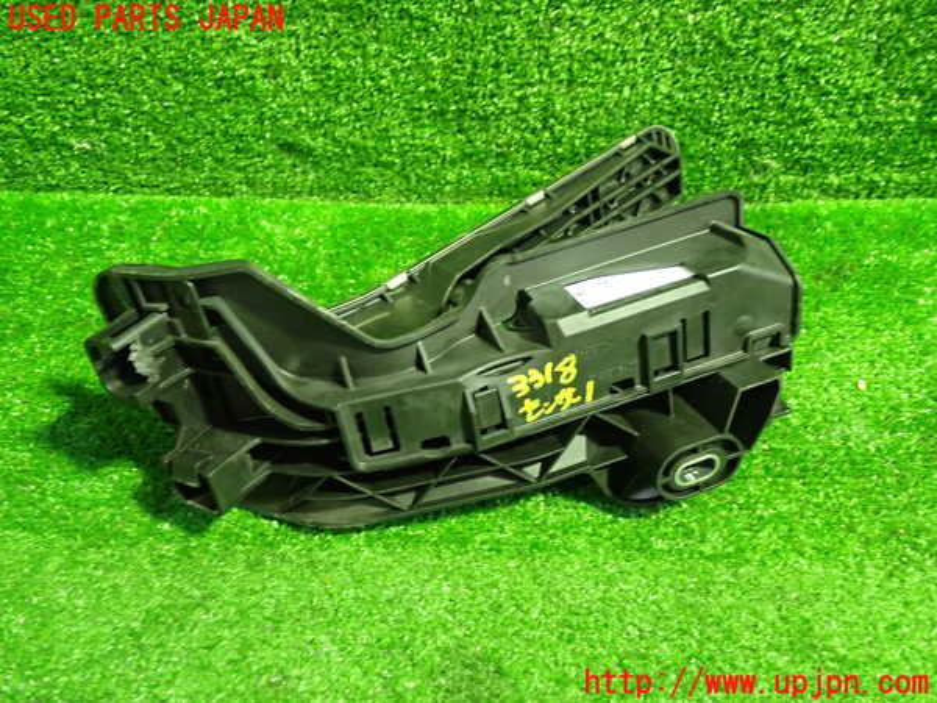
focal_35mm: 30
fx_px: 812
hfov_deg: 60.0
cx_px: 468
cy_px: 352
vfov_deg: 46.8
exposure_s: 1/30
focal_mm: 5.4
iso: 640
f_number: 2.3
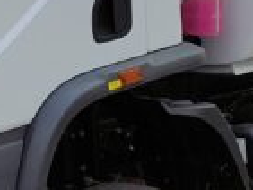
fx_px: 1331
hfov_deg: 10.8
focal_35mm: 182
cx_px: 61
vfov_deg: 8.2
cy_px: 33
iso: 100
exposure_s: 1/780
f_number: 1.89
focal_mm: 5.43
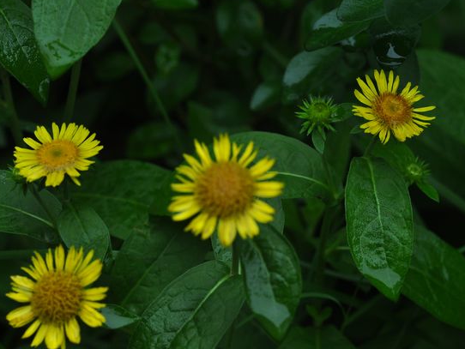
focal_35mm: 93
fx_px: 1250
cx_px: 224
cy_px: 192
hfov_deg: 21.1
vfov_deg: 15.9
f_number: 7.1
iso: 400
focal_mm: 50
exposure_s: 1/200
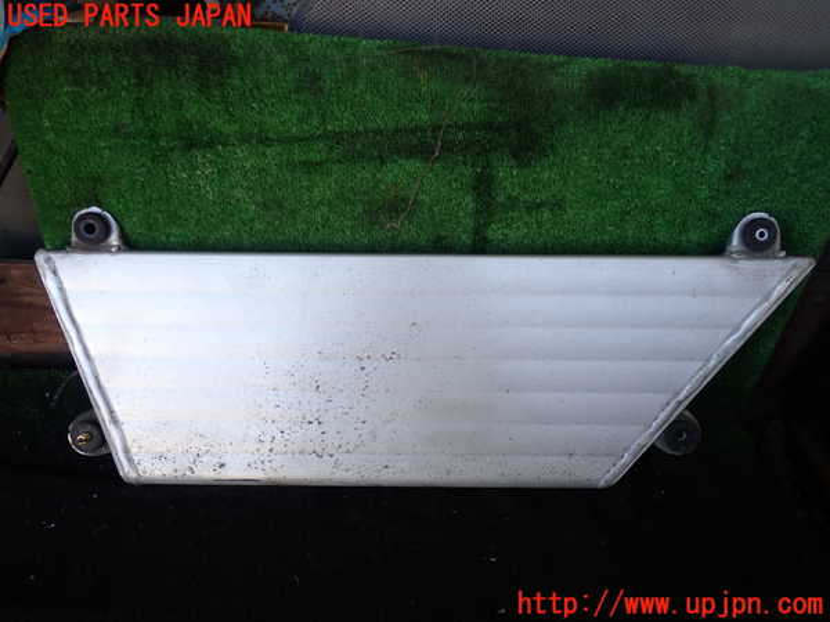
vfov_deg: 46.8
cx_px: 415
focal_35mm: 30
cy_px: 311
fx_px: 719
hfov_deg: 60.0
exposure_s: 1/100
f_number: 2.3
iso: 100
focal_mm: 5.4
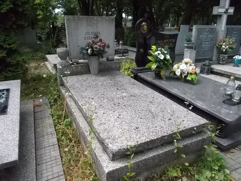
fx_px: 181
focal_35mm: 26
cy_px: 90
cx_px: 120
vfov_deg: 53.1
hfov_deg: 67.3
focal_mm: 4.6
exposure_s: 1/400
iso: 400
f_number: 8
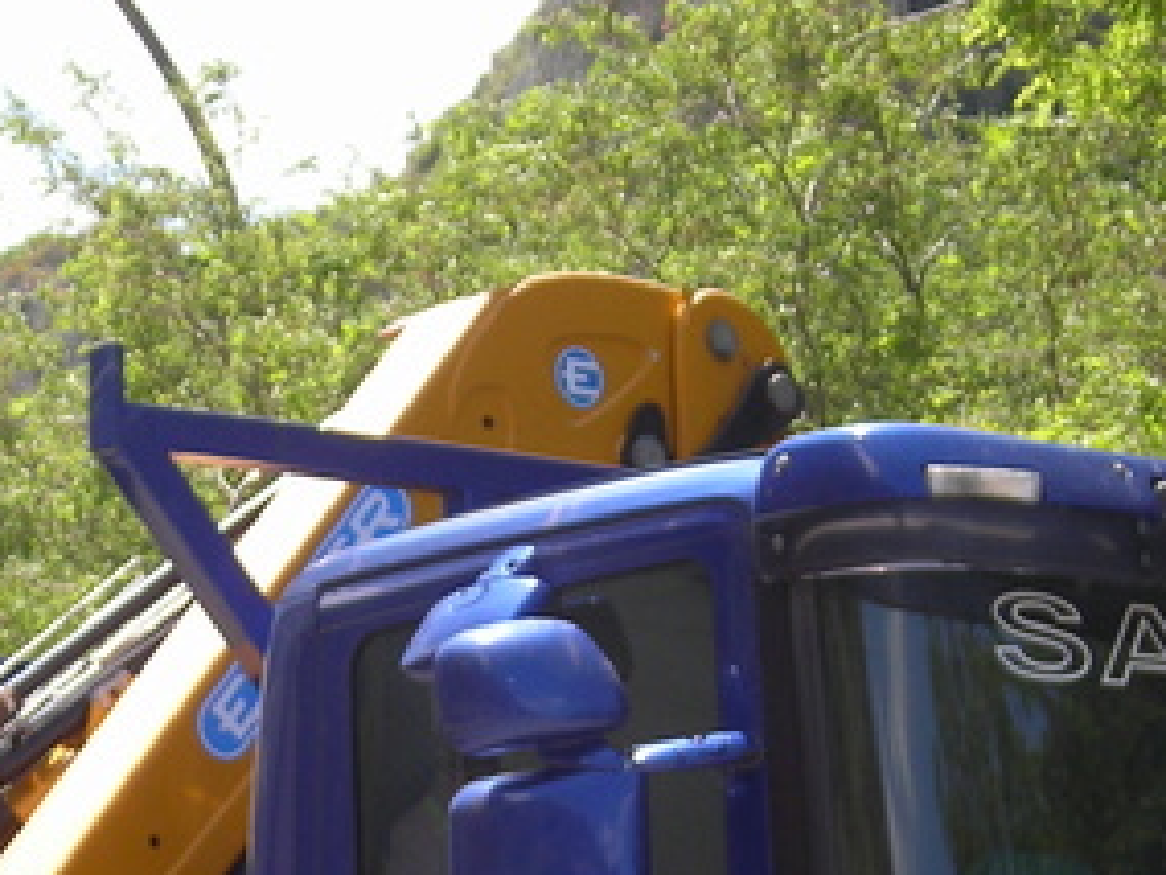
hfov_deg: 18.2
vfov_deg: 13.5
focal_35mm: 107
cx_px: 275
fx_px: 3604
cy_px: 1043
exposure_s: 1/312
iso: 50
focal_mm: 6.3
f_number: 3.2
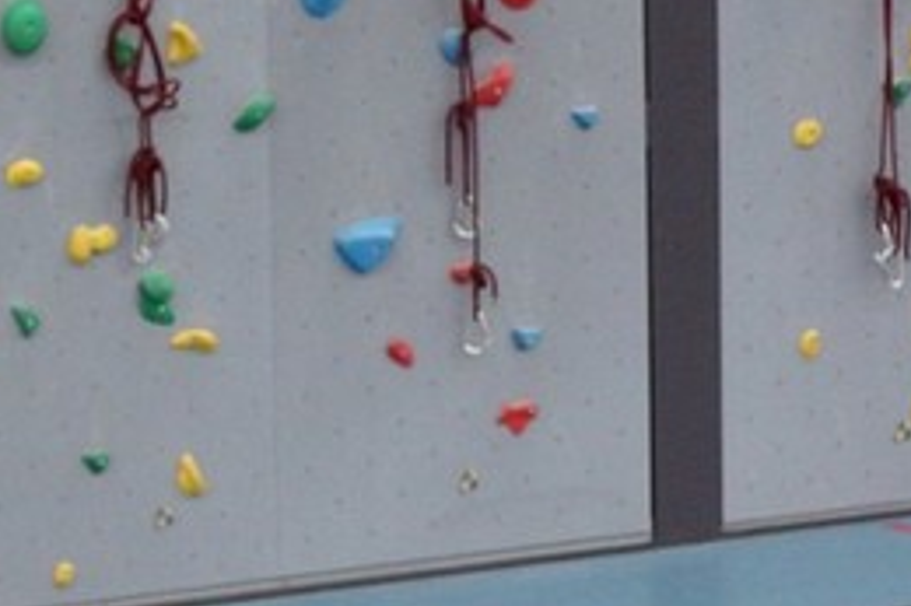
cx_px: -620
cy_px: 1019
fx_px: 7460
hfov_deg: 6.8
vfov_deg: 4.6
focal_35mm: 295
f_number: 2
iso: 640
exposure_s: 1/250
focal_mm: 50
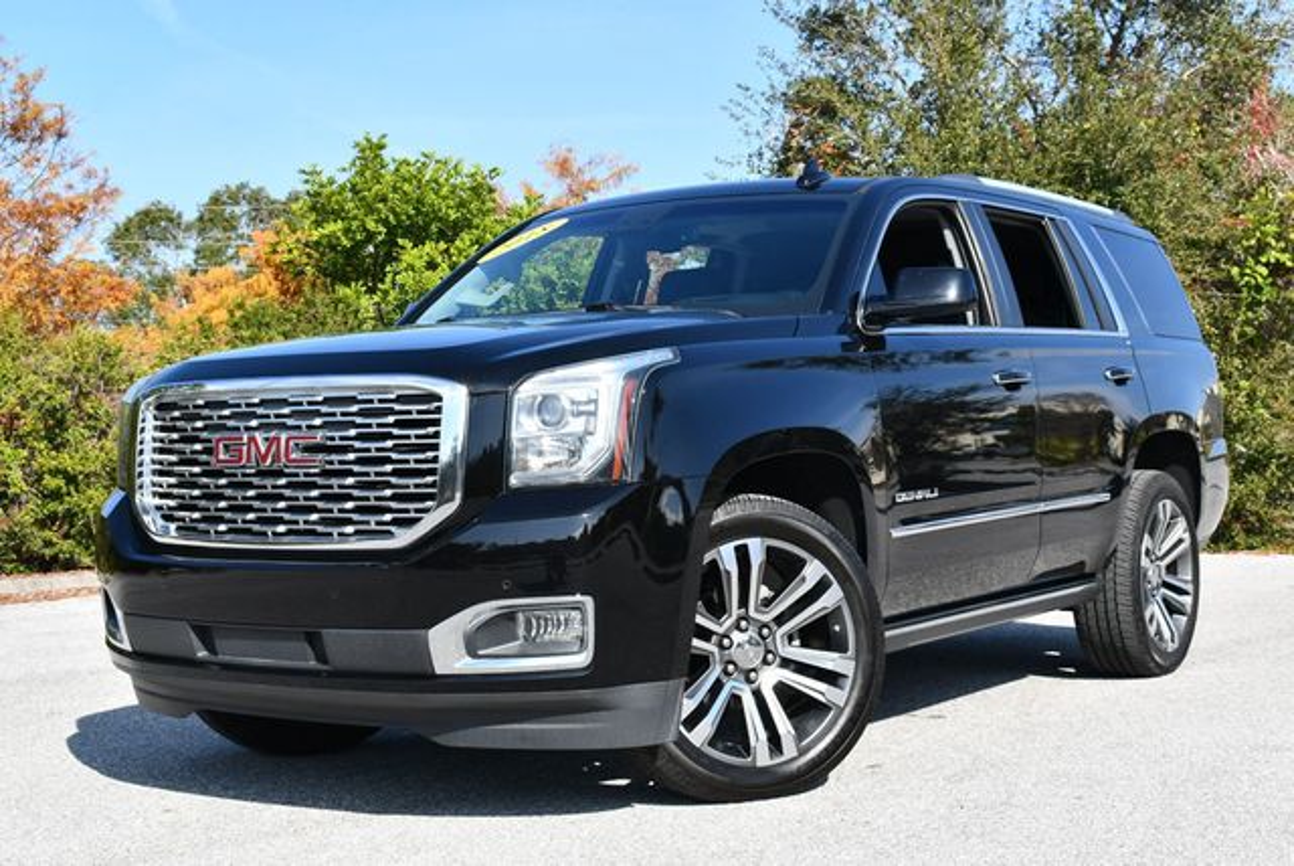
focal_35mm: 56
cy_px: 433
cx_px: 647
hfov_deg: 35.6
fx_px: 2015
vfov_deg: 24.2
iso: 125
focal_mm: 28
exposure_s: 1/250
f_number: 8
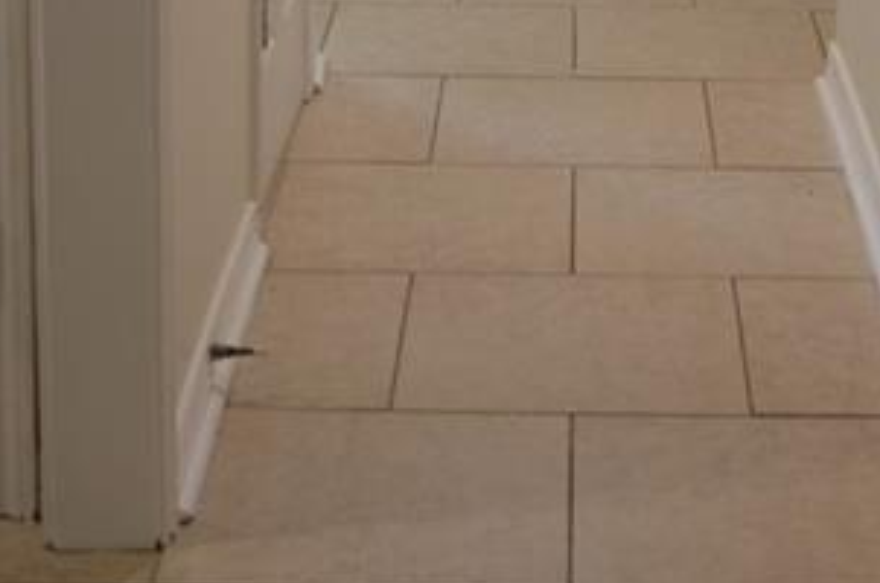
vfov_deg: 11.5
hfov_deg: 18.1
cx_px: 696
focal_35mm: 112
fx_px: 2732
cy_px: -373
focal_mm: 22
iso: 400
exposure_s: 1/60
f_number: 3.8
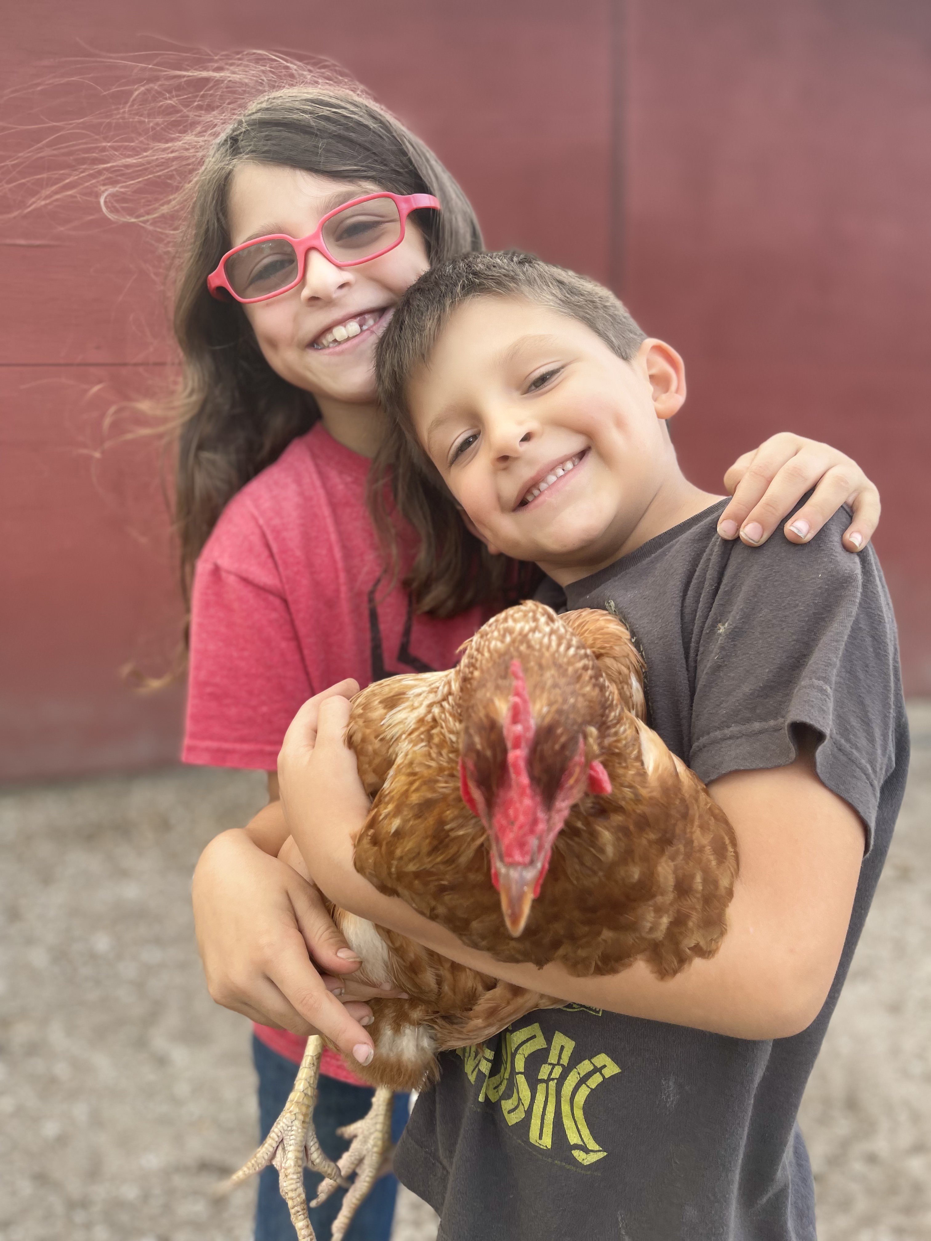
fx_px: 932
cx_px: 466
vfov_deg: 67.3
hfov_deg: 53.1
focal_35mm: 26
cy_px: 620
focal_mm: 5.1
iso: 40
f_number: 1.6
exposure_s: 1/248
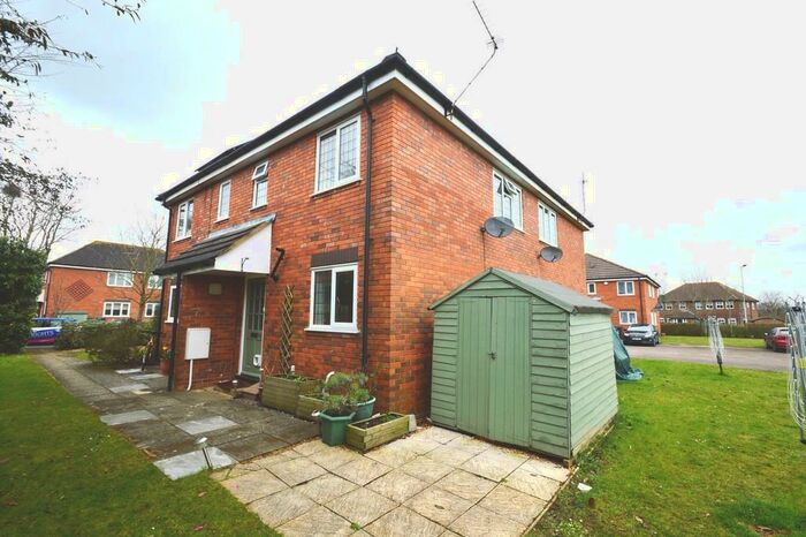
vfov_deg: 77.3
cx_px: 403
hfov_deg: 100.4
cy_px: 268
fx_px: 336
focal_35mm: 15
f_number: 11
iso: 400
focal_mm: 10
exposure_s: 1/400
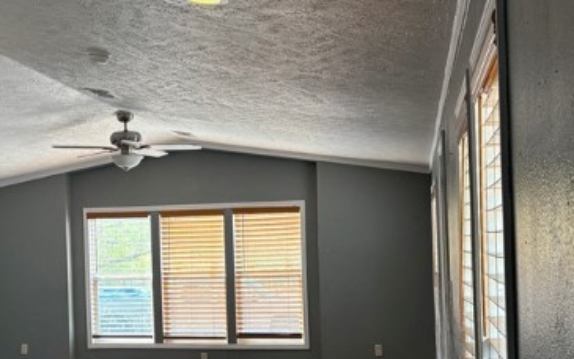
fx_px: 907
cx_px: 181
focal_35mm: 58
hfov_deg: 34.7
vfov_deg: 22.2
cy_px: 247
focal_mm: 5.96
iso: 100
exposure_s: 1/185
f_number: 1.6
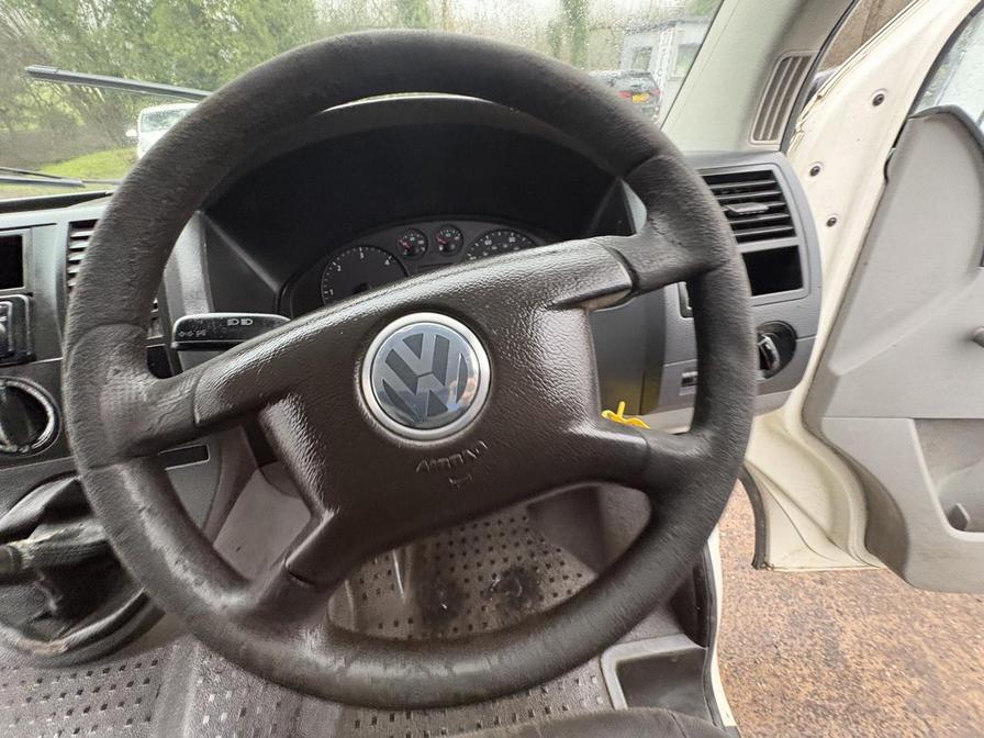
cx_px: 492
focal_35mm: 14
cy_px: 369
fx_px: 398
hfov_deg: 102.1
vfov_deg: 85.7
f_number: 2.2
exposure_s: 1/60
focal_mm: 2.22
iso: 500
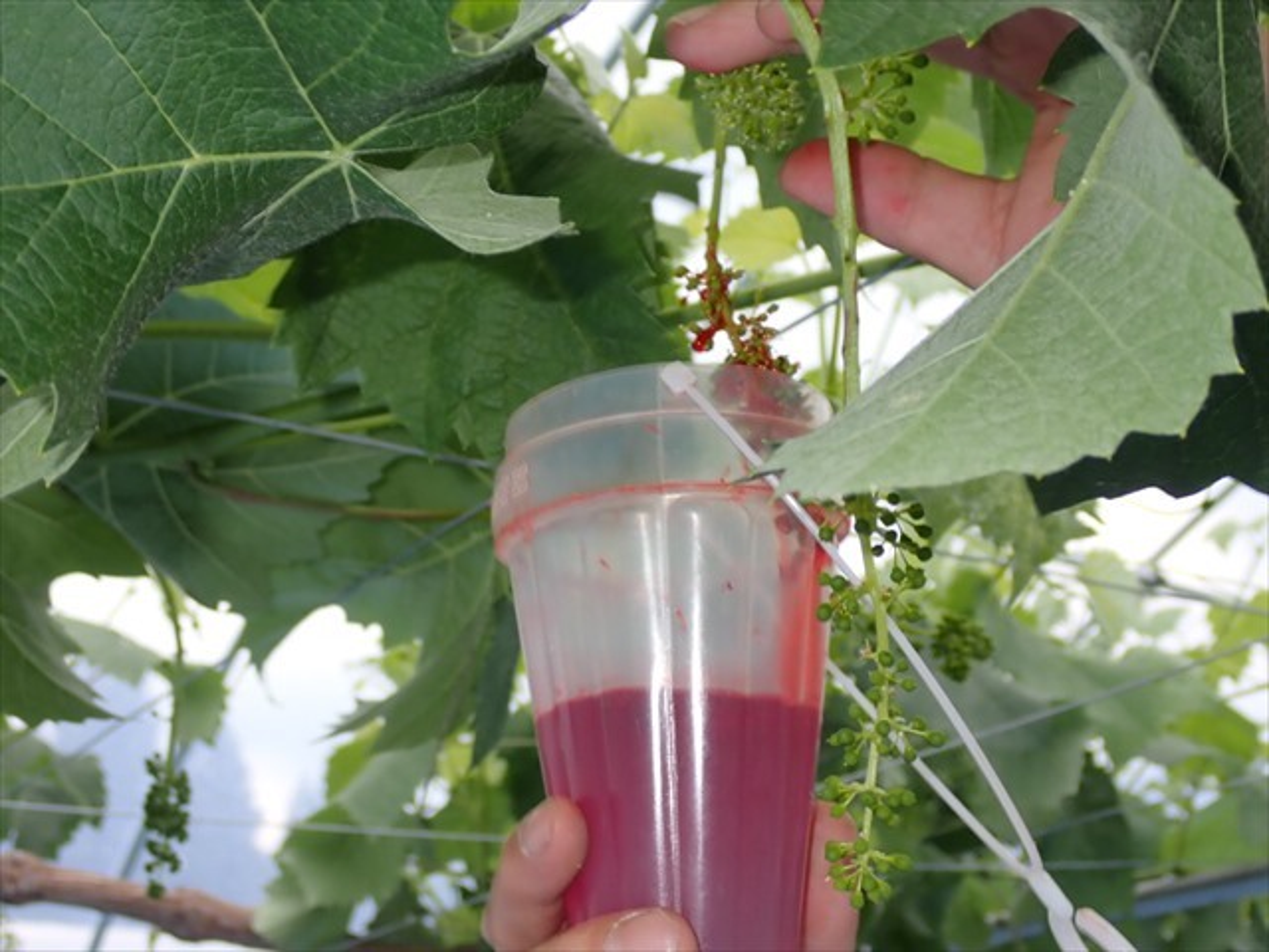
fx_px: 1833
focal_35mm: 50
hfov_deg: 38.2
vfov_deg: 29.1
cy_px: 476
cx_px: 634
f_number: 9
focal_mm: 9.01
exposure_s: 1/50
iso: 100
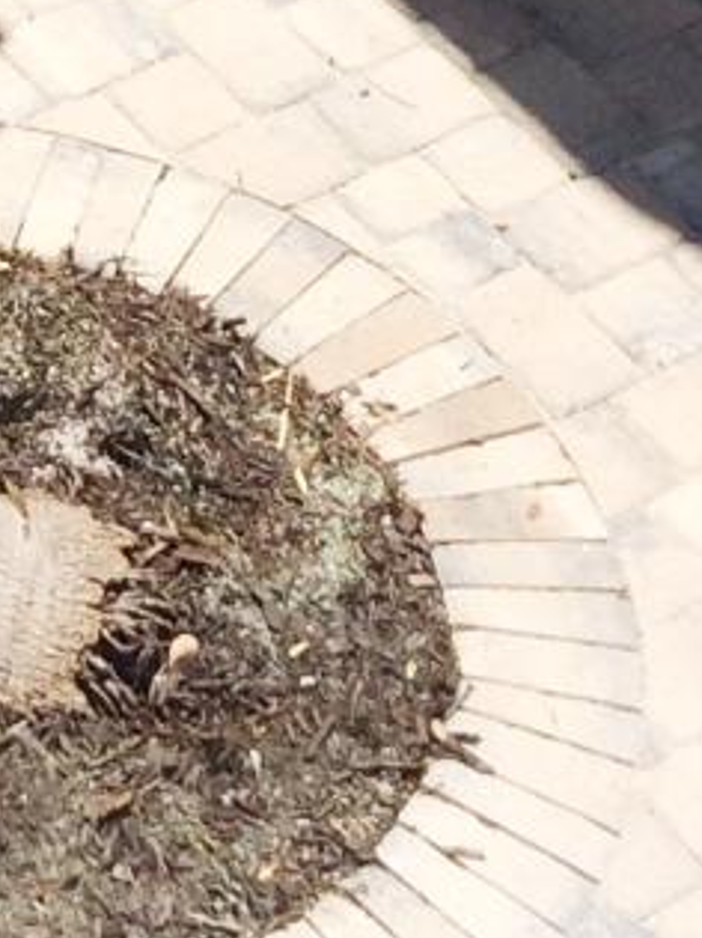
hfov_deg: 7.8
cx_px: -637
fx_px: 4979
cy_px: -1397
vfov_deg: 9.4
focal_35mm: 184
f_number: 2.2
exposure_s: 1/3165
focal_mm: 4.15
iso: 32
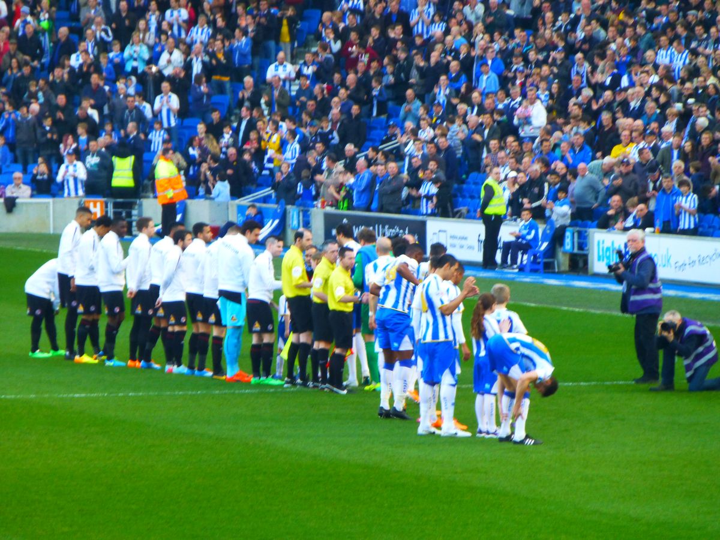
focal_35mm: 336
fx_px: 6989
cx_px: 360
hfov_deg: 5.9
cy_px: 270
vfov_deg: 4.4
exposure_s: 1/100
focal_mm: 60
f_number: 5.9
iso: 320
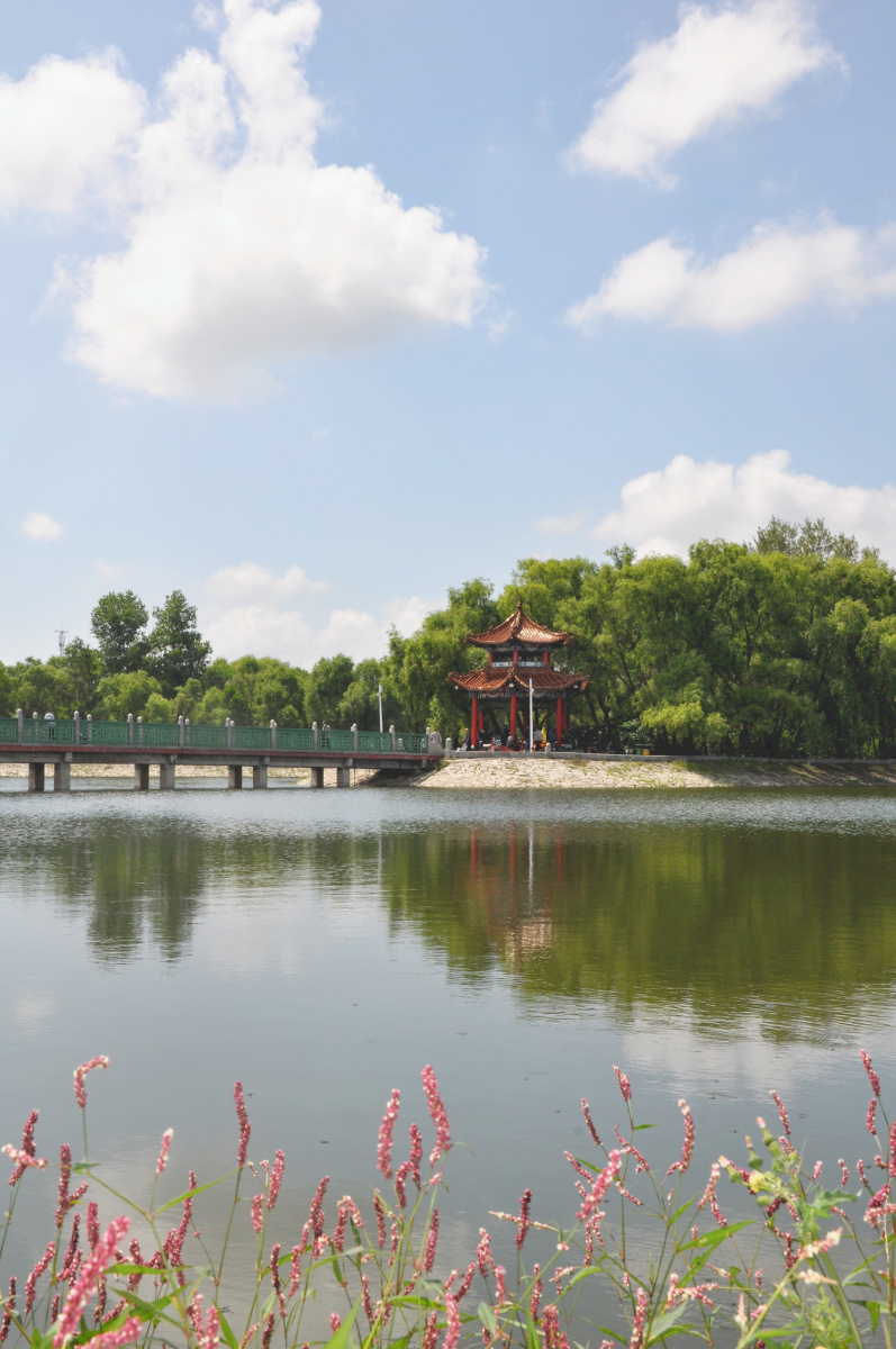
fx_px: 1572
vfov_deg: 46.4
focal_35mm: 42
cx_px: 448
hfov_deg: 31.8
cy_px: 674
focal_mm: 28
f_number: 14
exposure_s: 1/200
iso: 200
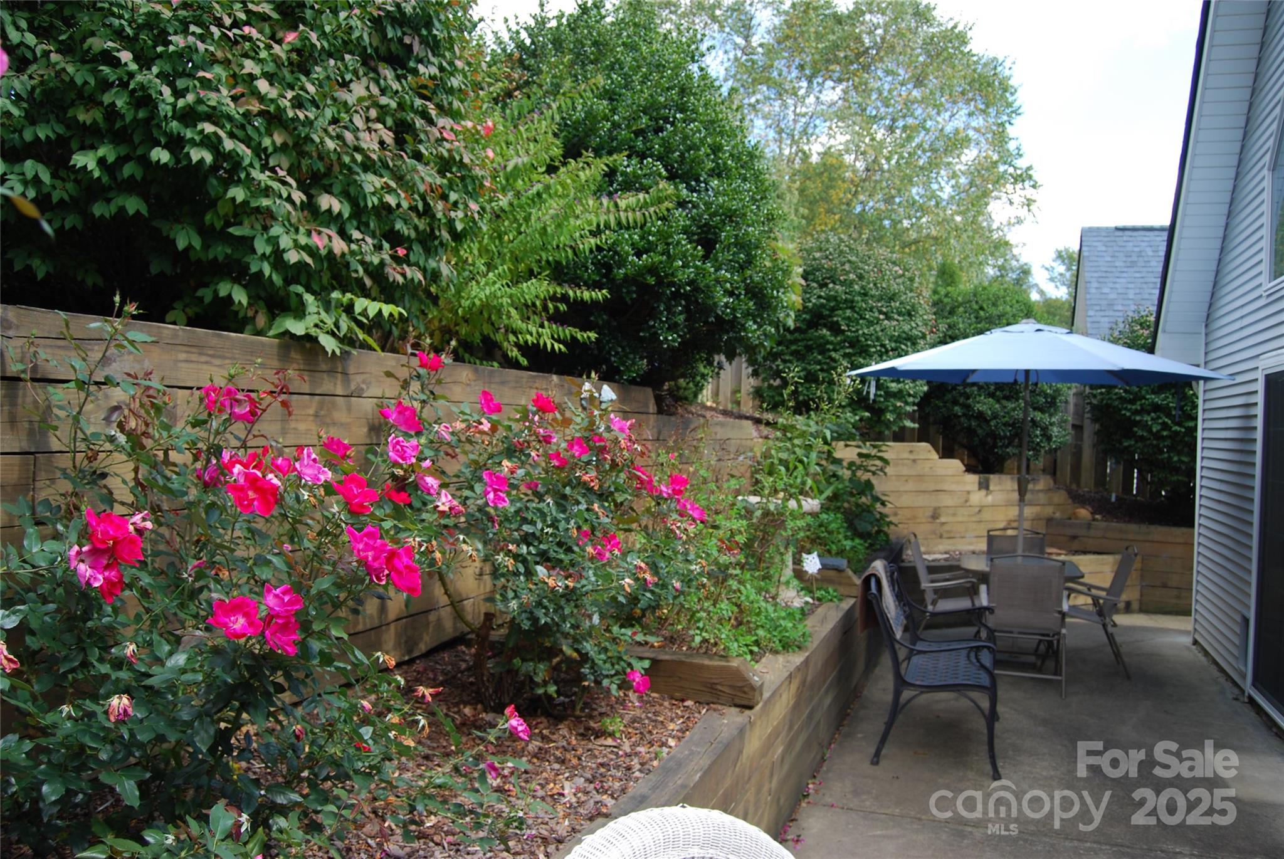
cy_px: 430
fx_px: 964
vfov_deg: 48.0
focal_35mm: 27
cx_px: 642
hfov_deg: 67.3
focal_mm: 18
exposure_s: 1/125
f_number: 5.6
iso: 140
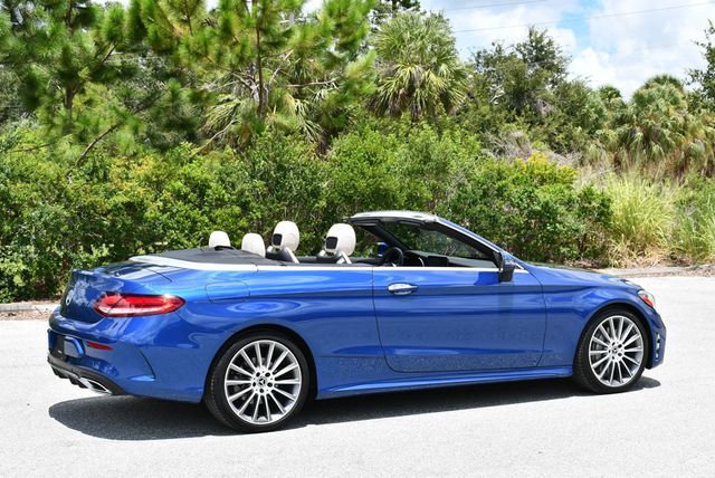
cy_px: 239
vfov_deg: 22.7
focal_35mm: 60
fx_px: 1193
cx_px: 358
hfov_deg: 33.4
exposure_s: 1/250
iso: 110
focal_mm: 30
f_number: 8
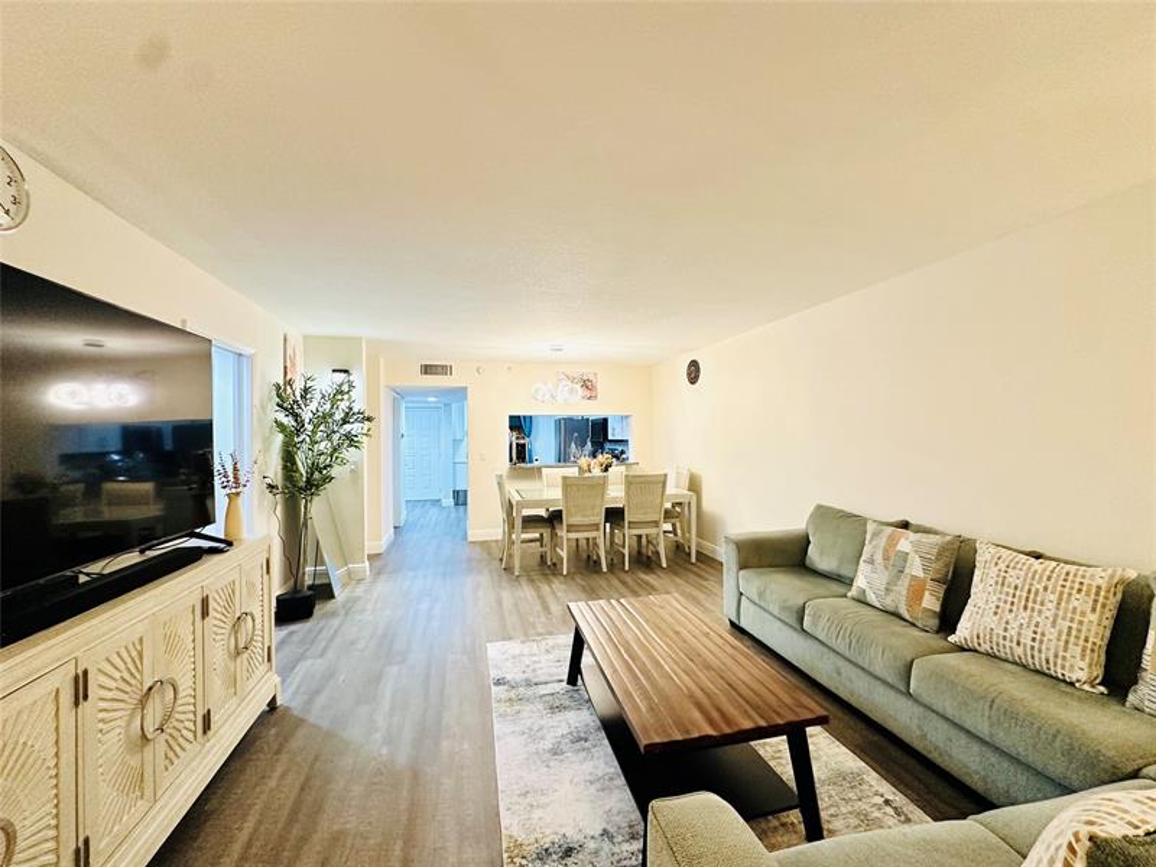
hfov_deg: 102.1
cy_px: 434
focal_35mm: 14
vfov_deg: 85.7
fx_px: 468
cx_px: 578
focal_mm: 2.22
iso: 320
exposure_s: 1/60
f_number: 2.2
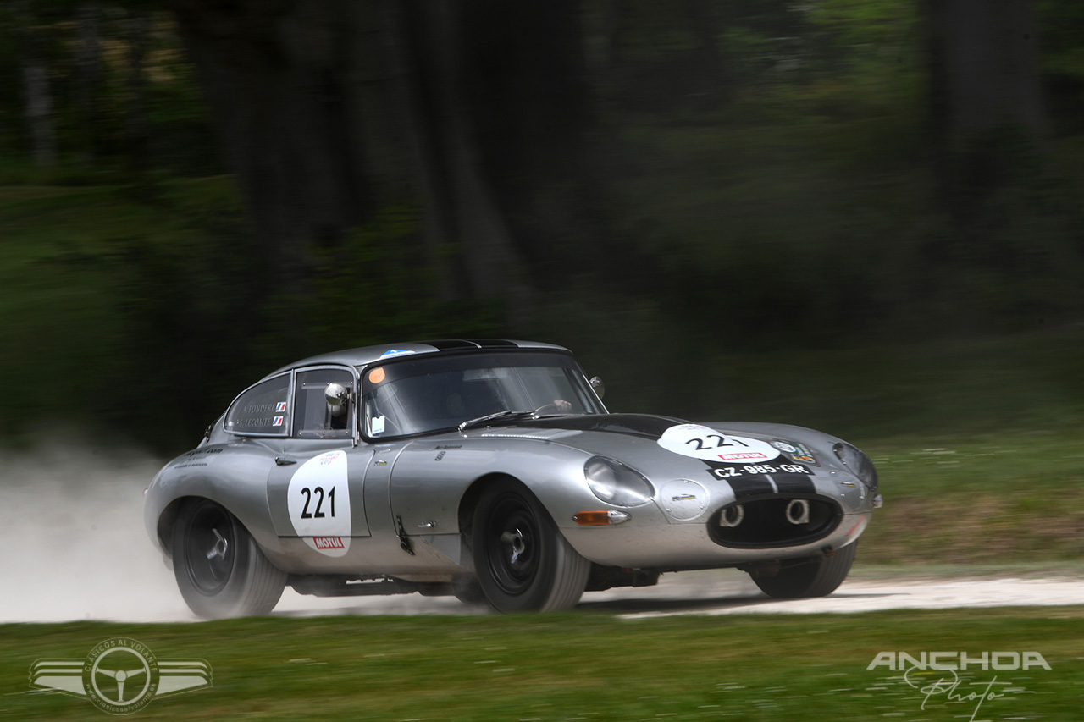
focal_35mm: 300
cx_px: 542
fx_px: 9032
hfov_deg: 6.9
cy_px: 361
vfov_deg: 4.6
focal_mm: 200
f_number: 20
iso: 100
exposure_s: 1/50
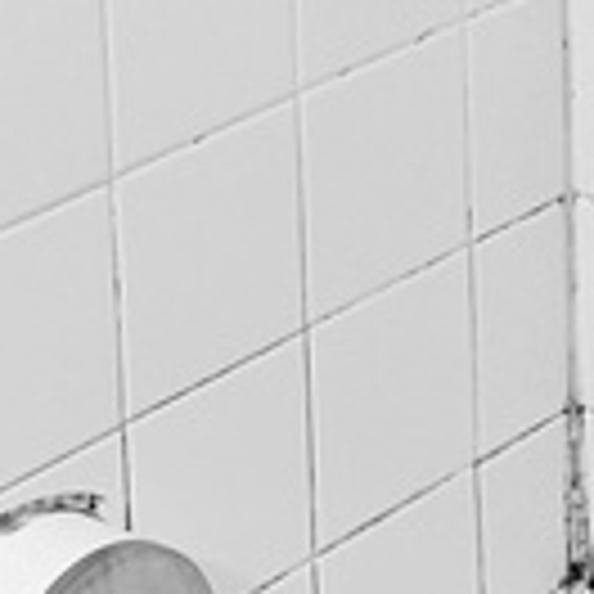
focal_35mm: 196
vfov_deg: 8.8
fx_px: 3805
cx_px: 666
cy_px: -126
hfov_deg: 8.8
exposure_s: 1/59.9
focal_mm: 4.44
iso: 89
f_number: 1.8
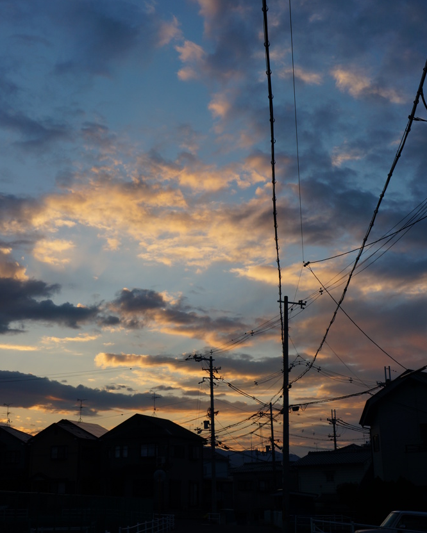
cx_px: 210
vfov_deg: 41.1
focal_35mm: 45
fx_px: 711
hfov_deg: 33.4
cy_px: 238
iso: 100
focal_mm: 26
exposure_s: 1/125
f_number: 11
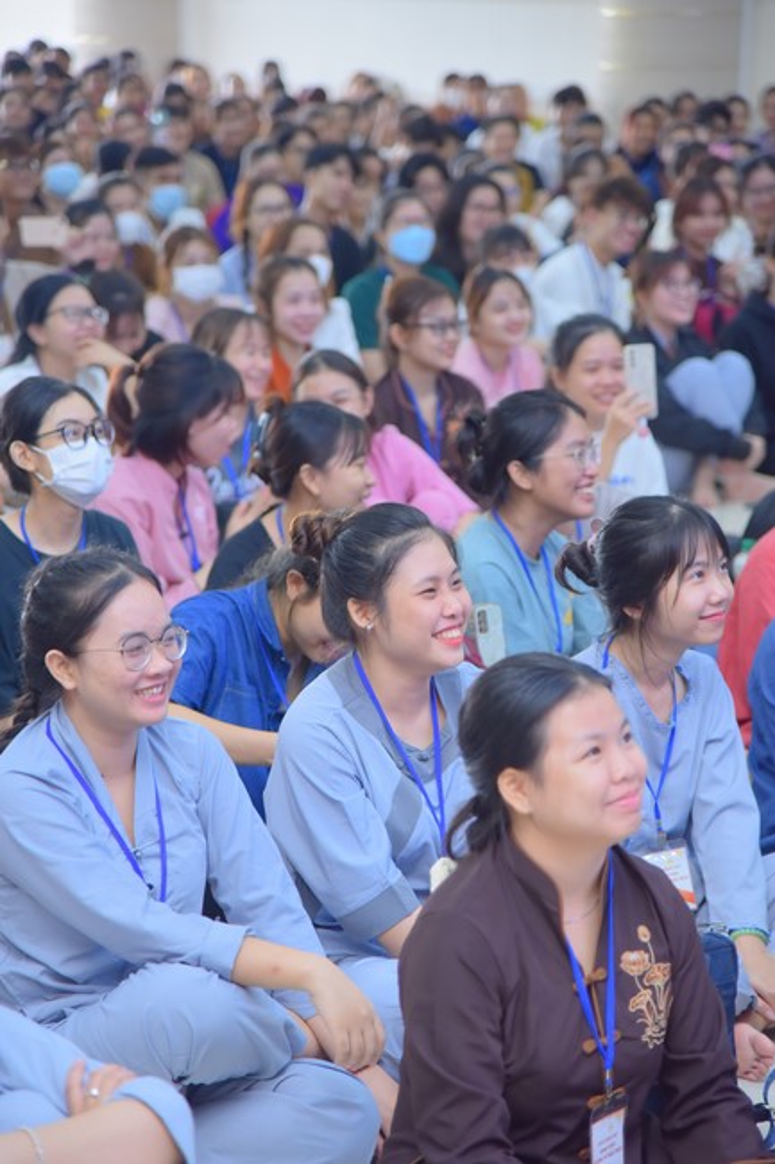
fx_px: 3392
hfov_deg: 13.0
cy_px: 582
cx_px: 388
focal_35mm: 105
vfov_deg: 19.5
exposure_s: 1/80
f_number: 4
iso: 1250
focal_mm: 105
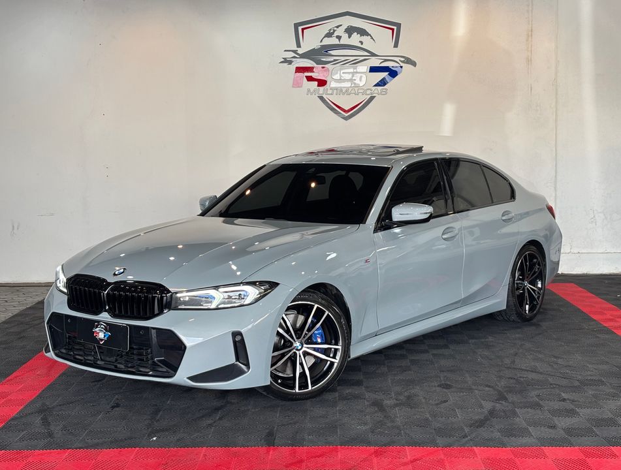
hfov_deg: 36.7
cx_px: 310
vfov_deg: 28.2
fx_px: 936
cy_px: 235
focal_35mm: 52
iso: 32
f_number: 1.6
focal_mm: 5.96
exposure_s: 1/314
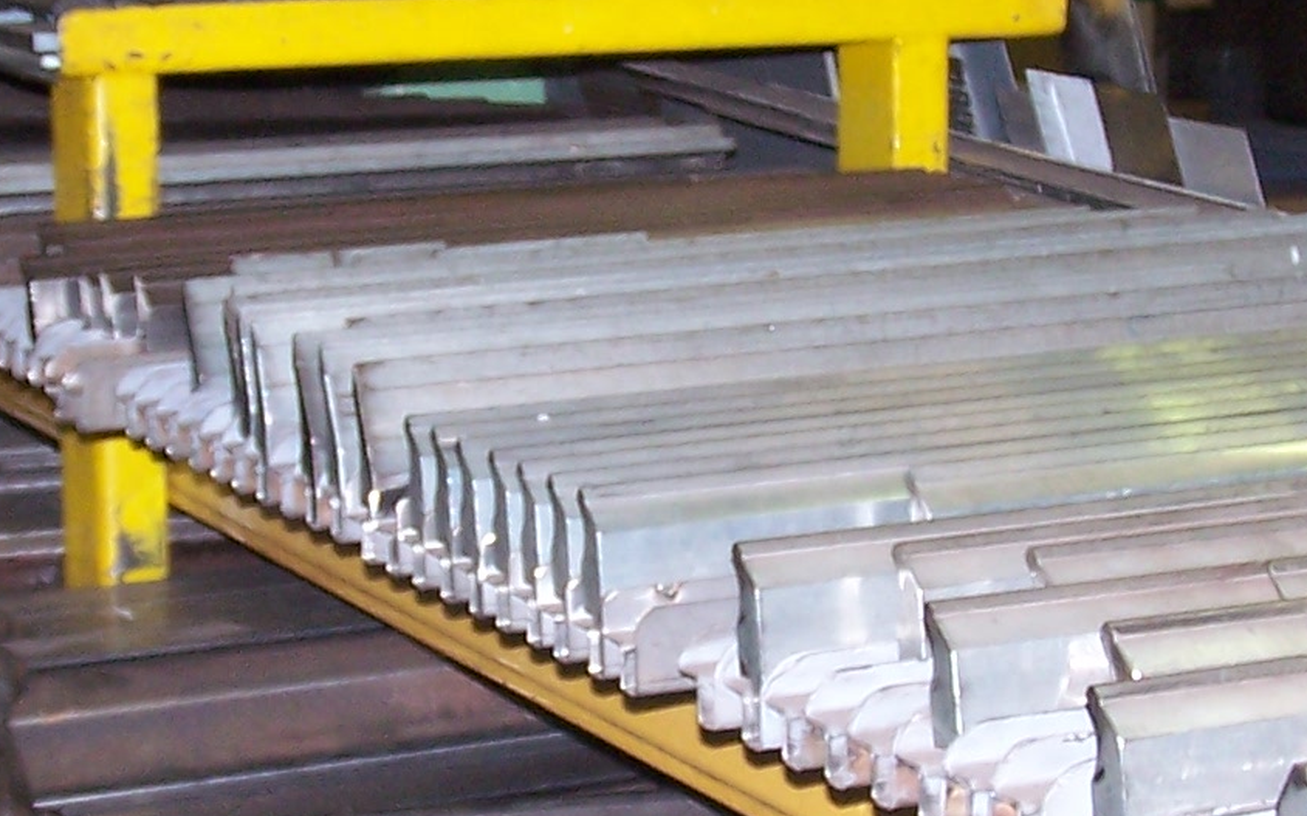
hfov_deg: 18.9
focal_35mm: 110
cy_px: 514
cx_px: 698
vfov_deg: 11.9
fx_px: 3917
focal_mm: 6.3
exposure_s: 1/60
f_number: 2.8
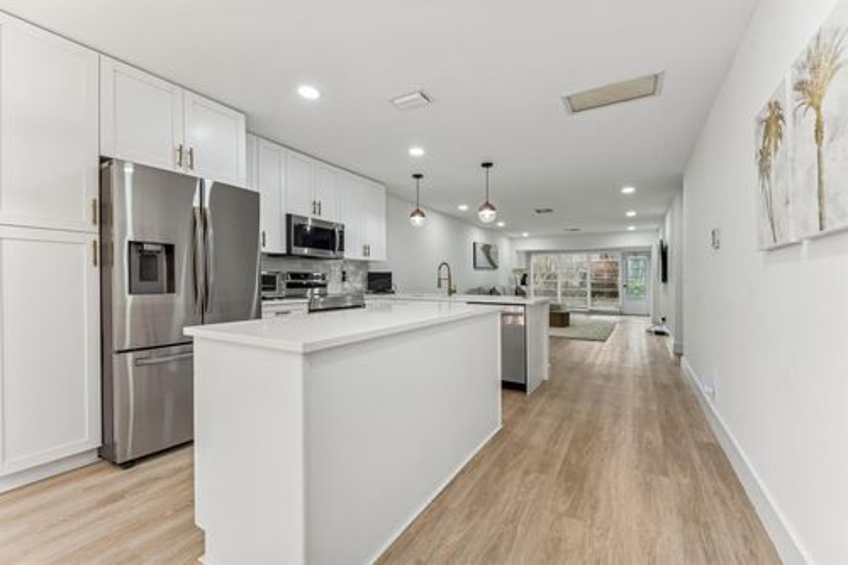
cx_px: 424
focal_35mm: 15
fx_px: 353
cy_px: 282
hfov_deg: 100.4
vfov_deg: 77.3
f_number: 8
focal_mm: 15
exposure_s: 1/13
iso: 100
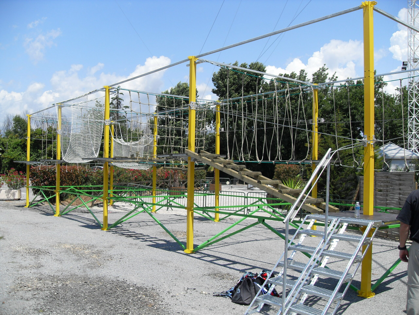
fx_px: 412
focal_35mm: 34
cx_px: 210
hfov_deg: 54.0
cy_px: 158
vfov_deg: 41.8
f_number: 7
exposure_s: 1/180
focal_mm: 6.3
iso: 80
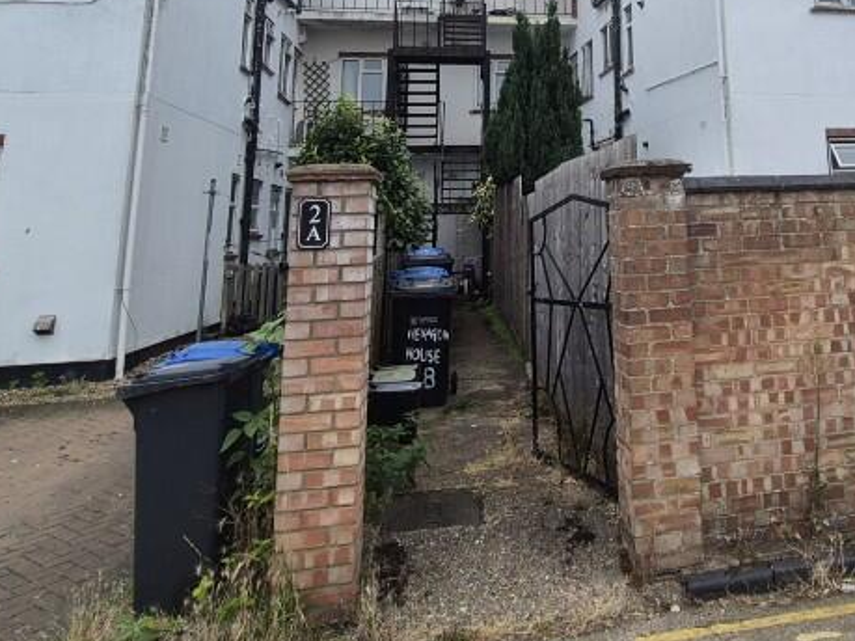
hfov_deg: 58.6
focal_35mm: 29
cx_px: 635
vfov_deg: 43.9
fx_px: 716
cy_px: 61
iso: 100
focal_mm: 2.2
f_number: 2.2
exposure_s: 1/898
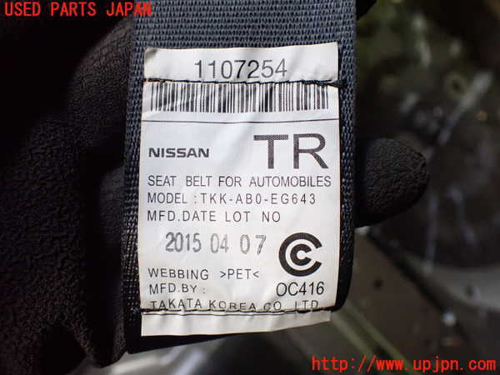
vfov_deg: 46.8
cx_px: 250
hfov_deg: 60.0
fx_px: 433
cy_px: 188
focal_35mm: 30
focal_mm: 5.4
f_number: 2.3
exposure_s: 1/100
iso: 800
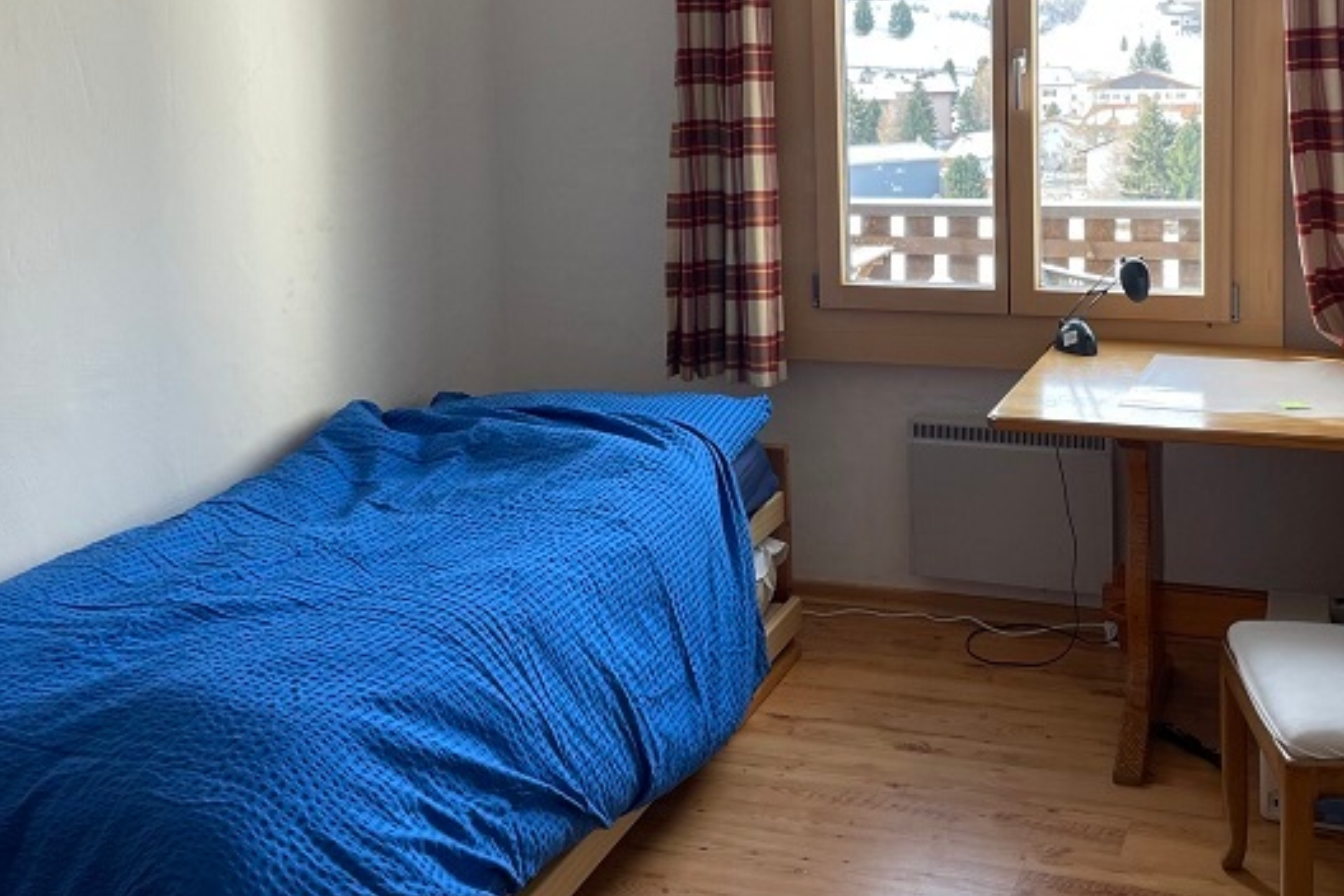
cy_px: 219
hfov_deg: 47.0
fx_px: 1531
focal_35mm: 41
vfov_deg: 32.0
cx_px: 832
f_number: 1.6
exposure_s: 1/121
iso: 50
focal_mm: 4.2
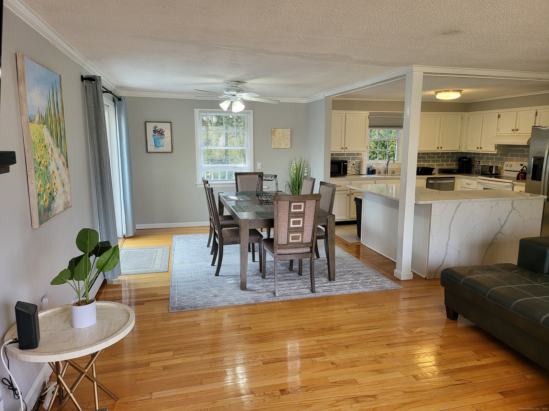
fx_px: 381
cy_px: 206
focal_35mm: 24
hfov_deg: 71.6
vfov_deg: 56.8
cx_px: 274
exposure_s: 1/120
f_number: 1.8
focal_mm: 5
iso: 100
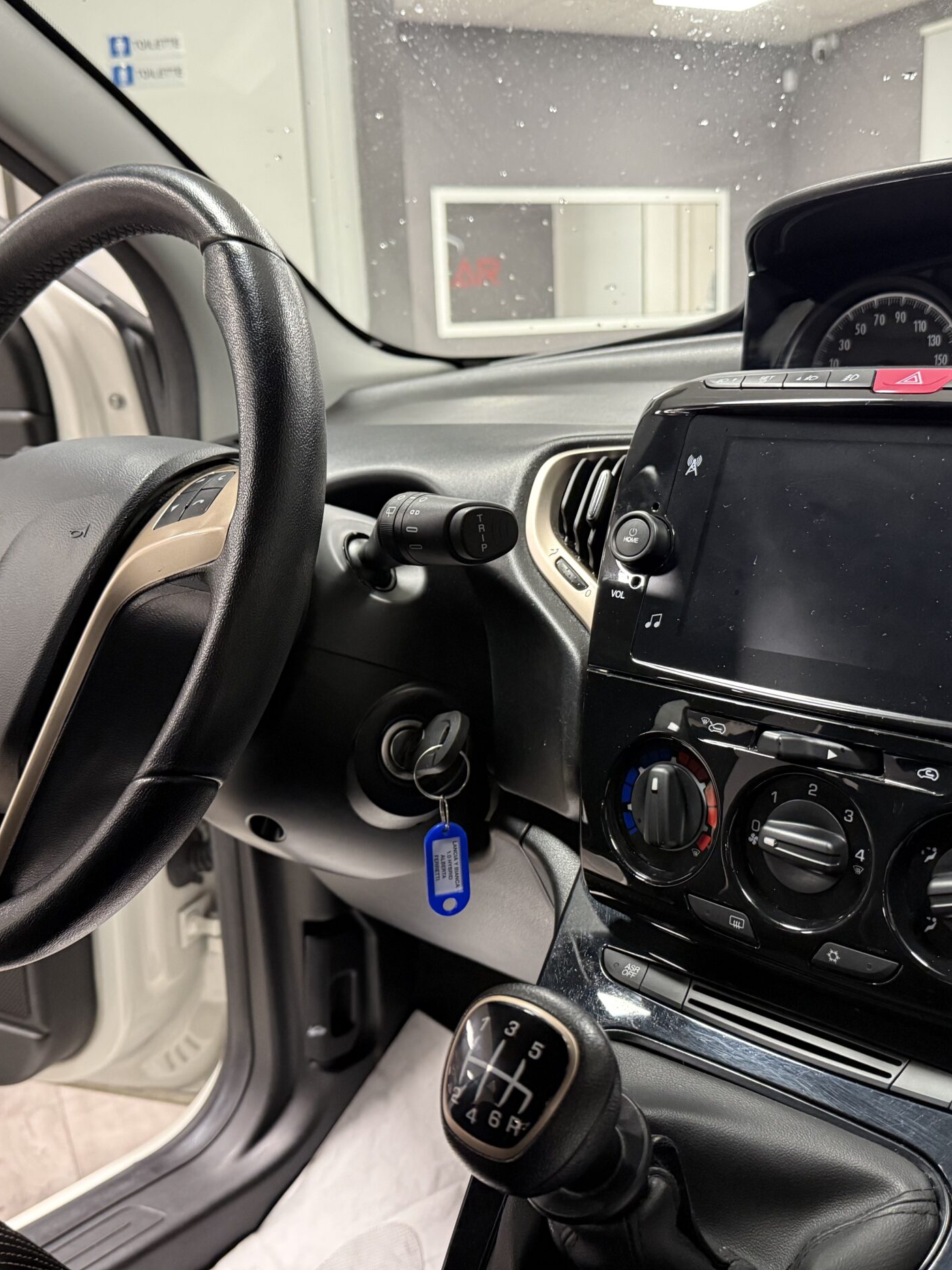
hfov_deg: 42.9
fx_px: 1210
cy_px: 616
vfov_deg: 55.3
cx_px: 521
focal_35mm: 33
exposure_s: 1/50
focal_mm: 6.76
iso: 500
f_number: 1.78
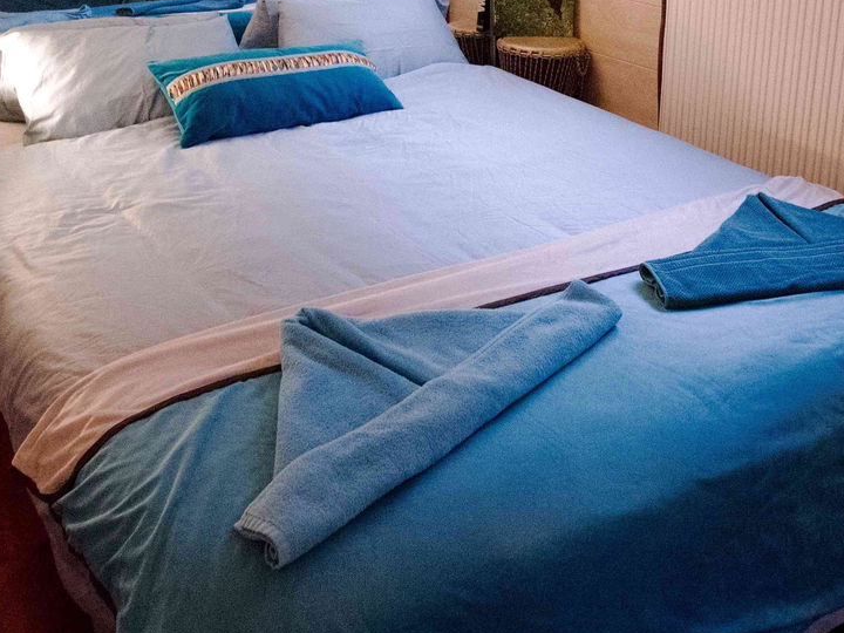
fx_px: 975
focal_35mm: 40
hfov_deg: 46.7
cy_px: 141
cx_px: 478
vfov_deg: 35.0
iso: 3200
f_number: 4
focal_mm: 9
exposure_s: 1/40
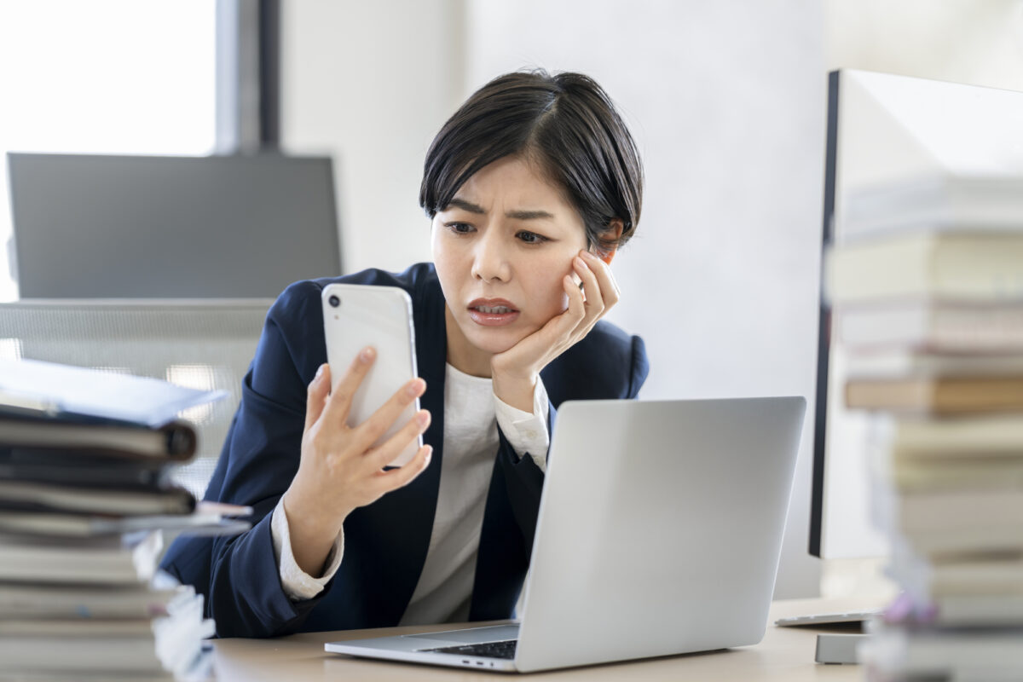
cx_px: 512
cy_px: 341
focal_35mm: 110
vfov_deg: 12.5
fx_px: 3126
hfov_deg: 18.6
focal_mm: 110
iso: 250
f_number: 3.2
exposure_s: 1/50
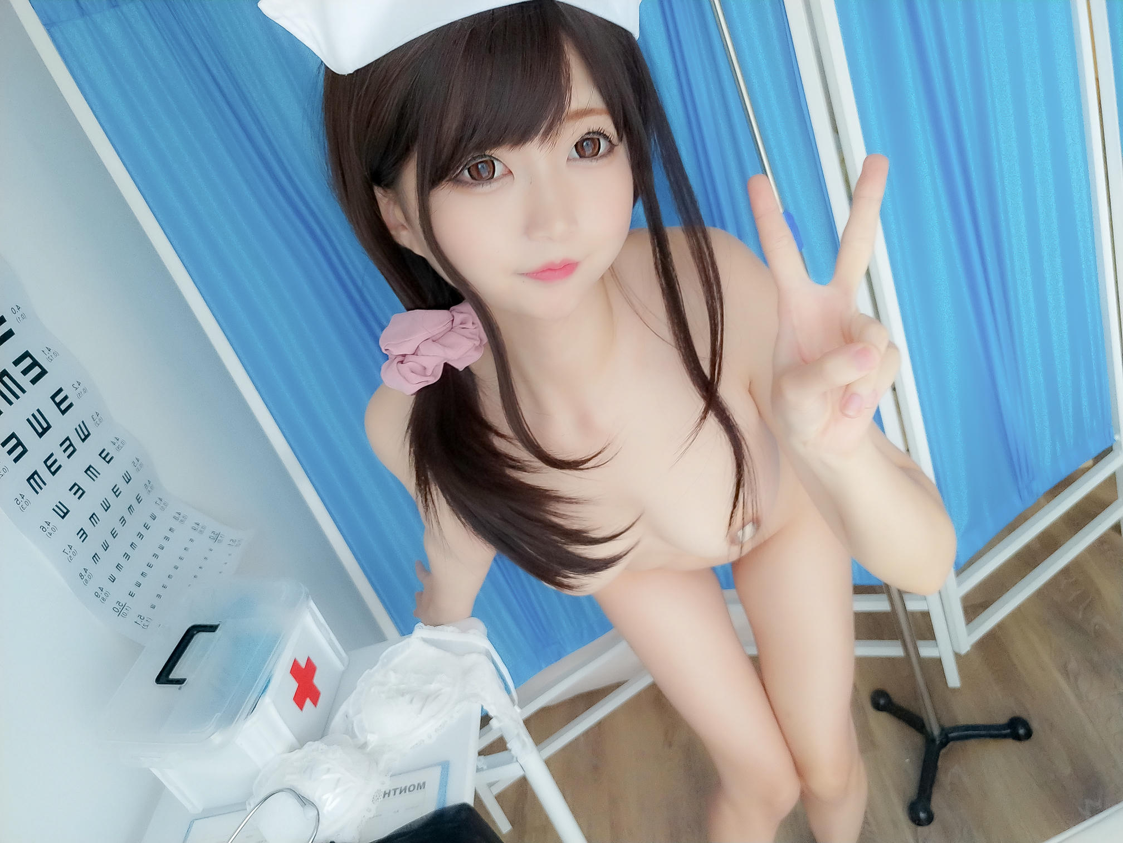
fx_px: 811
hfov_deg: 69.4
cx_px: 562
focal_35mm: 25
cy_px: 422
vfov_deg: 54.9
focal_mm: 4.36
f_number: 1.8
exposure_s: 1/25
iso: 160
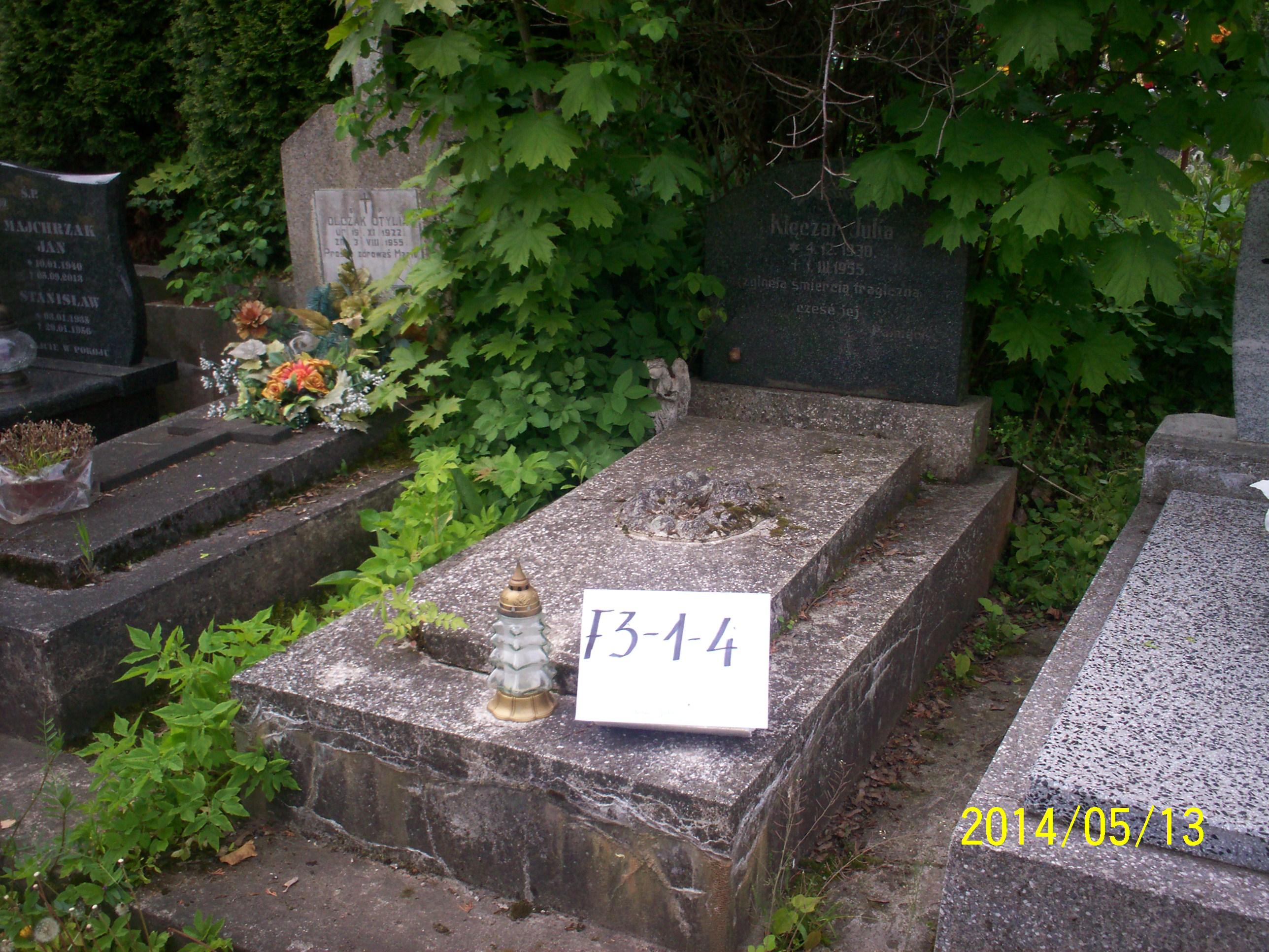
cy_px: 476
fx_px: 1320
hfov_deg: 51.4
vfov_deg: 39.7
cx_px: 634
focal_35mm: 36
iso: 100
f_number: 4.5
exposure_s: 1/219
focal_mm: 6
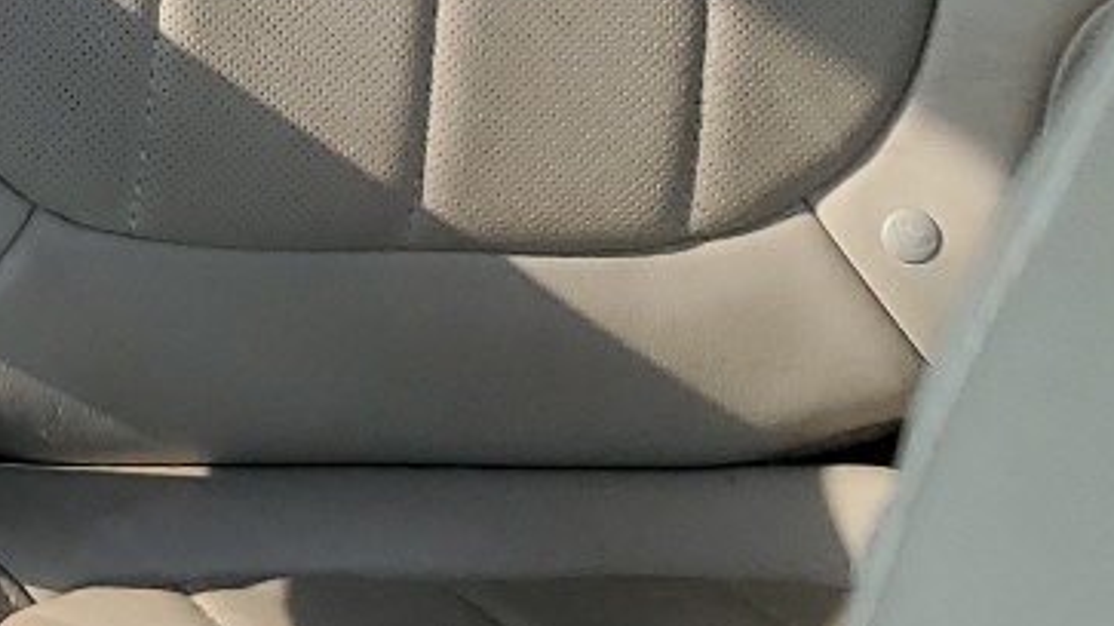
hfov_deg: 14.2
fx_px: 3692
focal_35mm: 125
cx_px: -1163
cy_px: -703
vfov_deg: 9.0
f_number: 1.5
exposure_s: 1/154
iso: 50
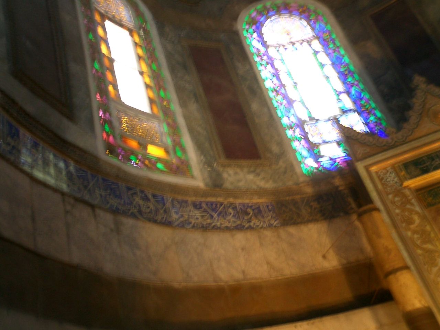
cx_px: 220
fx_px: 470
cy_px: 165
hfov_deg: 50.1
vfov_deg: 38.7
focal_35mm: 37
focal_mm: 5.6
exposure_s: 1/2.5
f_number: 3.5
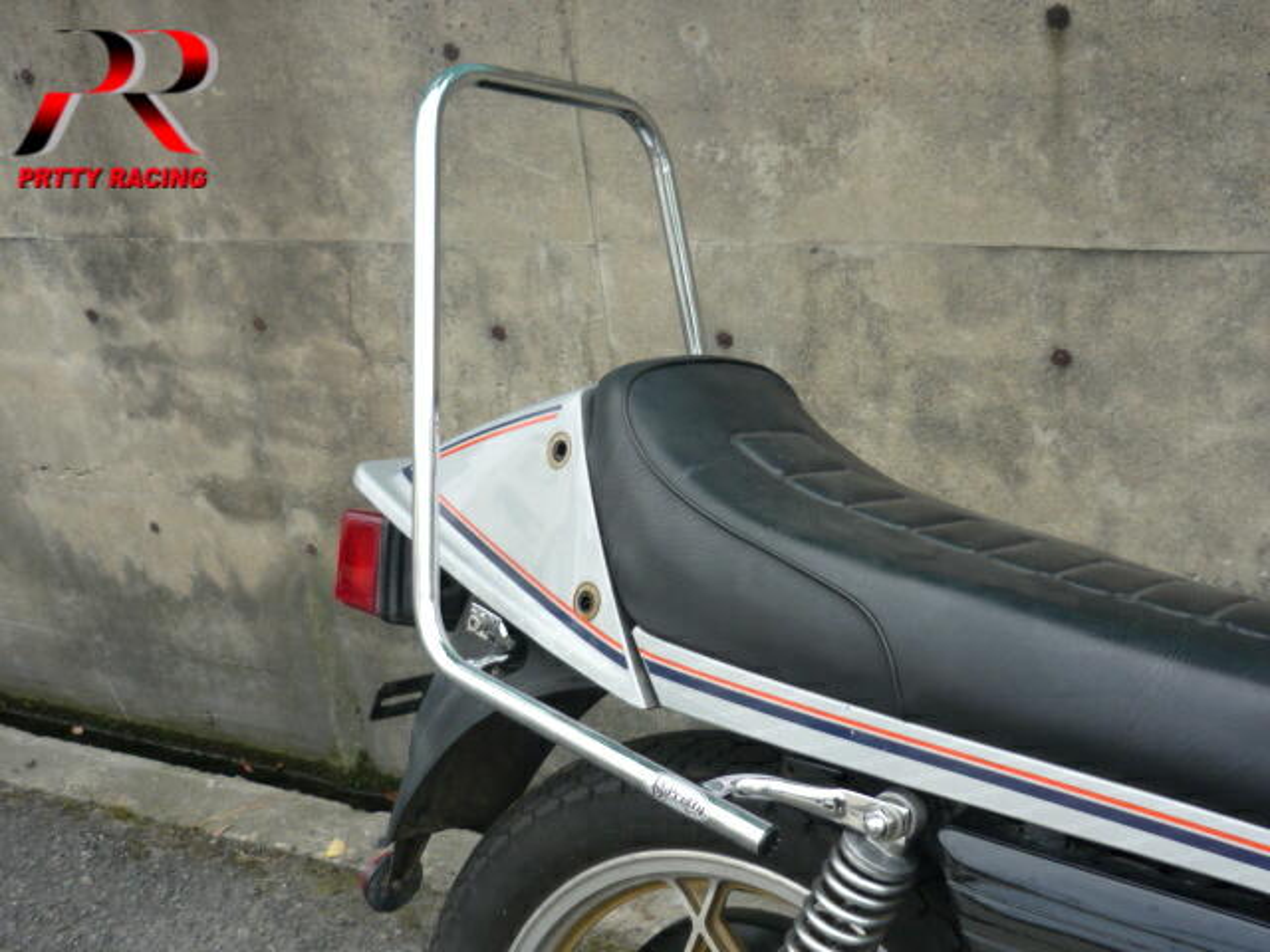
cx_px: 635
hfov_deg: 45.8
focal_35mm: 41
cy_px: 476
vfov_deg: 35.1
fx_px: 1504
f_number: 2.8
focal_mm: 5.5
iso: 100
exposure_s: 1/320
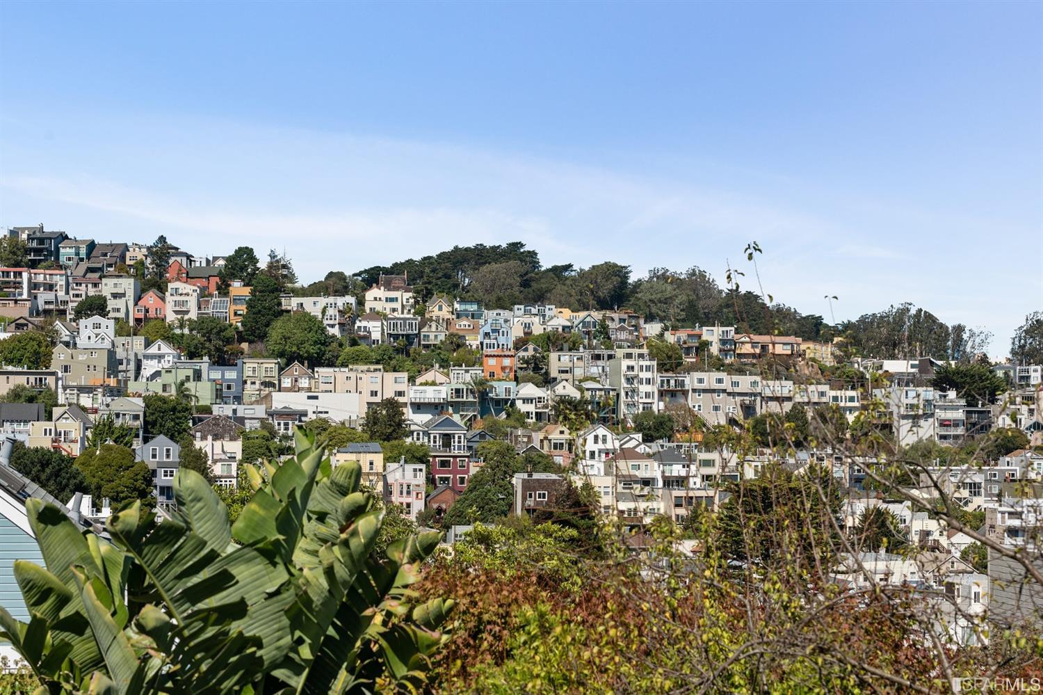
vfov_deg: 19.4
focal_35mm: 70
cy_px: 348
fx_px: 2027
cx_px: 522
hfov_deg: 28.9
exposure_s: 1/320
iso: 100
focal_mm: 70
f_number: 9
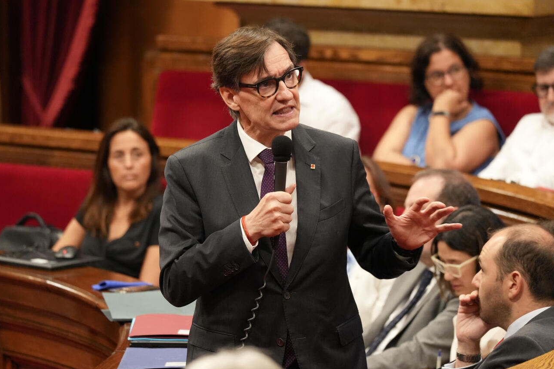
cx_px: 279
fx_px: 3124
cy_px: 187
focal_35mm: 203
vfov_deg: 6.8
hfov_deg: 10.1
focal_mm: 200
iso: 5000
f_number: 4.5
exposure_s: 1/200
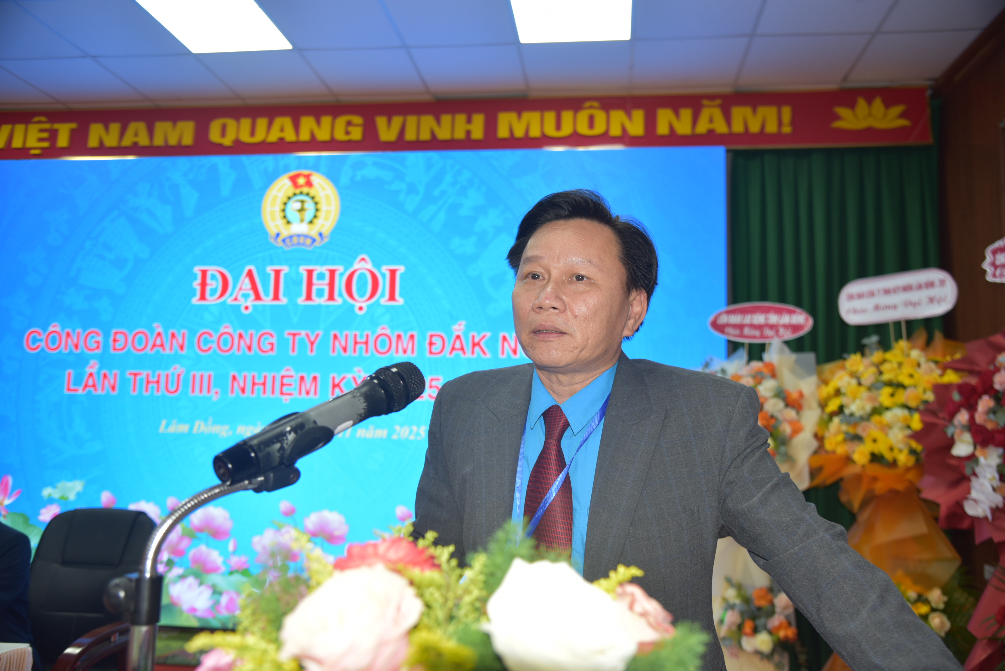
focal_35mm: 30
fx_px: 838
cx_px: 502
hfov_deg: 61.9
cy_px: 336
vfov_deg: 43.6
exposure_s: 1/80
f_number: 4
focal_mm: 30
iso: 400
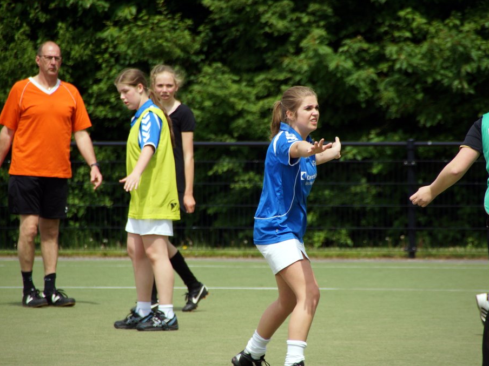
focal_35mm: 408
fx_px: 5764
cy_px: 183
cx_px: 275
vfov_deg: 3.6
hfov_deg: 4.9
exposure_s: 1/1000
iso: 200
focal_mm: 250
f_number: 6.3
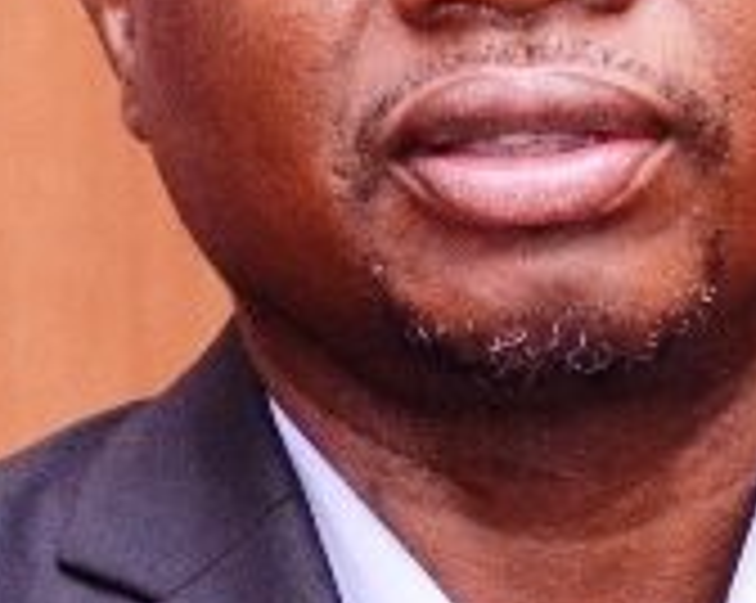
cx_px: 578
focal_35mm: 214
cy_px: 130
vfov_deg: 7.2
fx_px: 4783
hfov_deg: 9.0
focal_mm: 50
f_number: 2.8
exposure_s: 1/100
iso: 1250
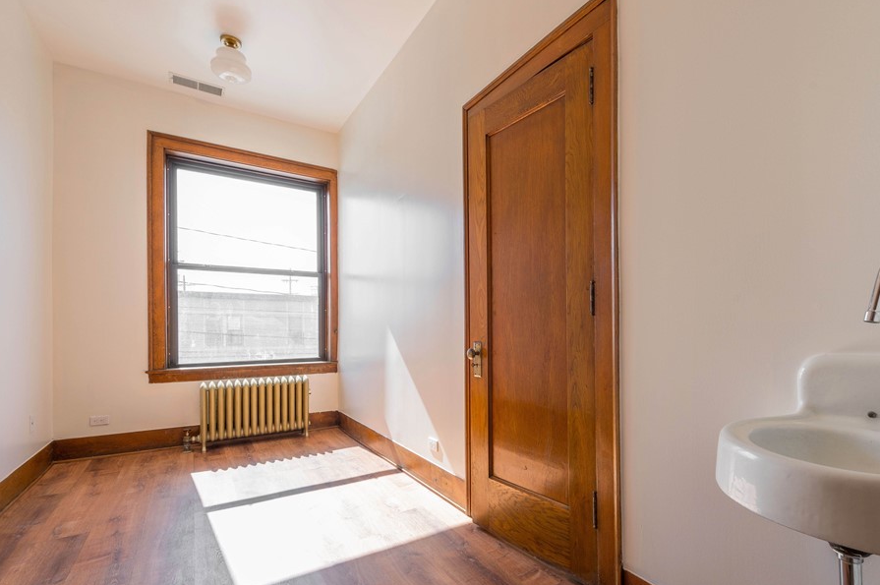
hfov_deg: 93.3
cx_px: 455
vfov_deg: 70.0
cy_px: 330
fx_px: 415
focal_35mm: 17
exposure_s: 1/60
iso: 200
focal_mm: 14
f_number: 10
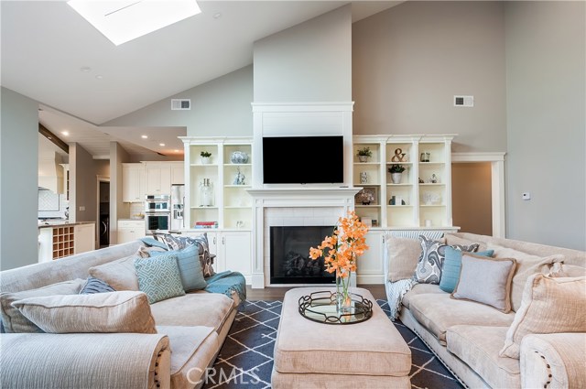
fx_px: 293
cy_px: 194
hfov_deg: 90.1
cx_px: 293
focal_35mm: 18
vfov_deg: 67.2
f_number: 14
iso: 200
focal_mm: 12
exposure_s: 1/5
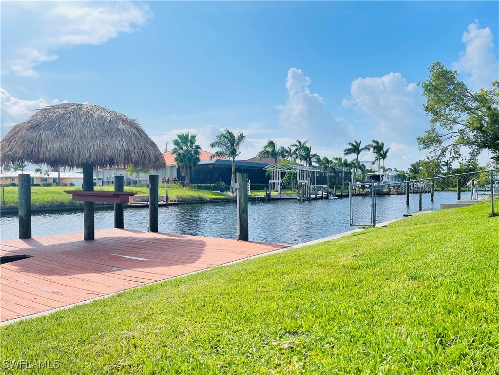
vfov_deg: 53.1
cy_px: 188
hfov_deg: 67.3
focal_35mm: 26
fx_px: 375
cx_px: 250
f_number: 1.6
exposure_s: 1/3086
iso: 32
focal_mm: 5.1
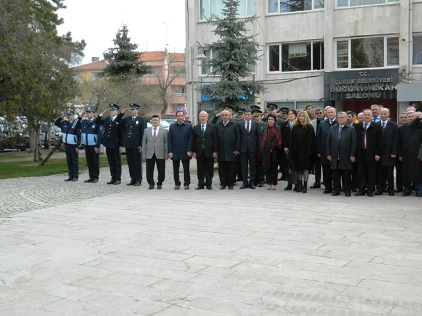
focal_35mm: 47
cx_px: 211
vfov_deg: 30.9
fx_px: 573
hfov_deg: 40.4
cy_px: 158
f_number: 3.6
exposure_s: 1/250
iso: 80
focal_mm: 8.4
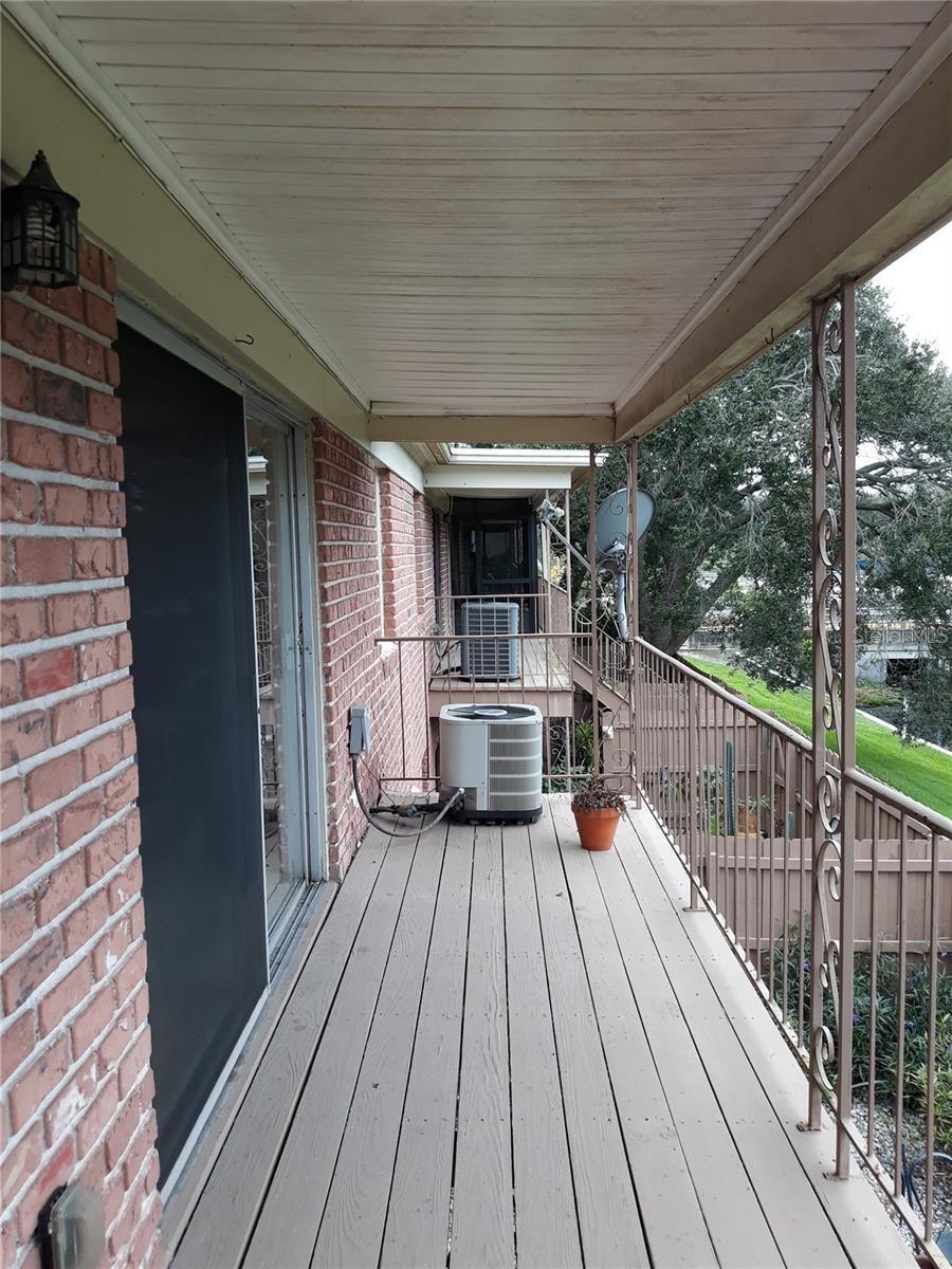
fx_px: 1027
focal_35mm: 28
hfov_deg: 49.7
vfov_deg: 63.4
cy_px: 634
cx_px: 476
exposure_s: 1/140
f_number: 1.7
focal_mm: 3.7
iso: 40
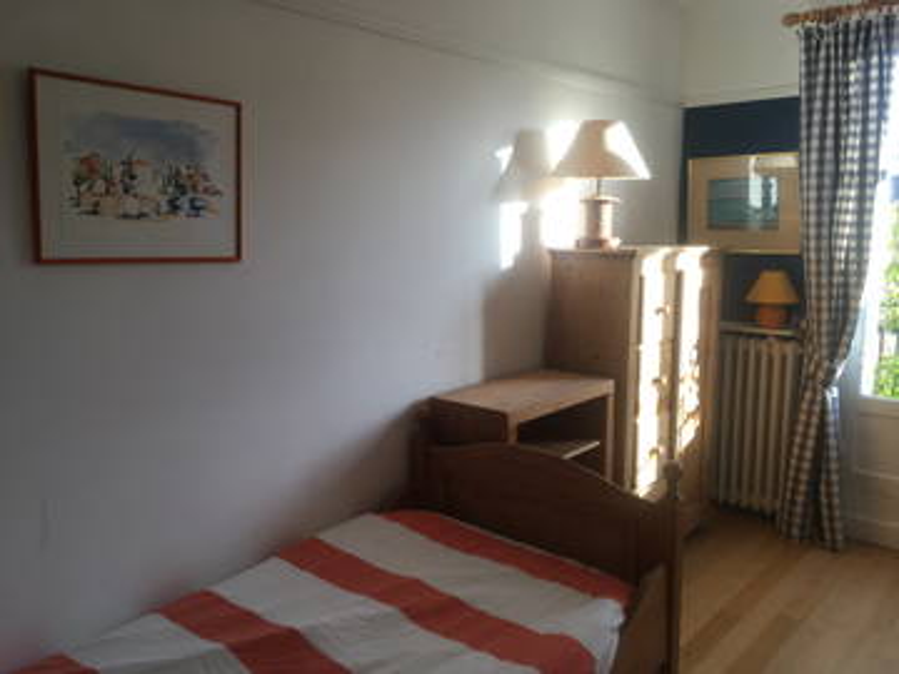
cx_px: 450
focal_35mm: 29
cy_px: 337
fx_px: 753
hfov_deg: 61.7
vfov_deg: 48.2
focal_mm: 4.15
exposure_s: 1/100
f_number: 2.2
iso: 32
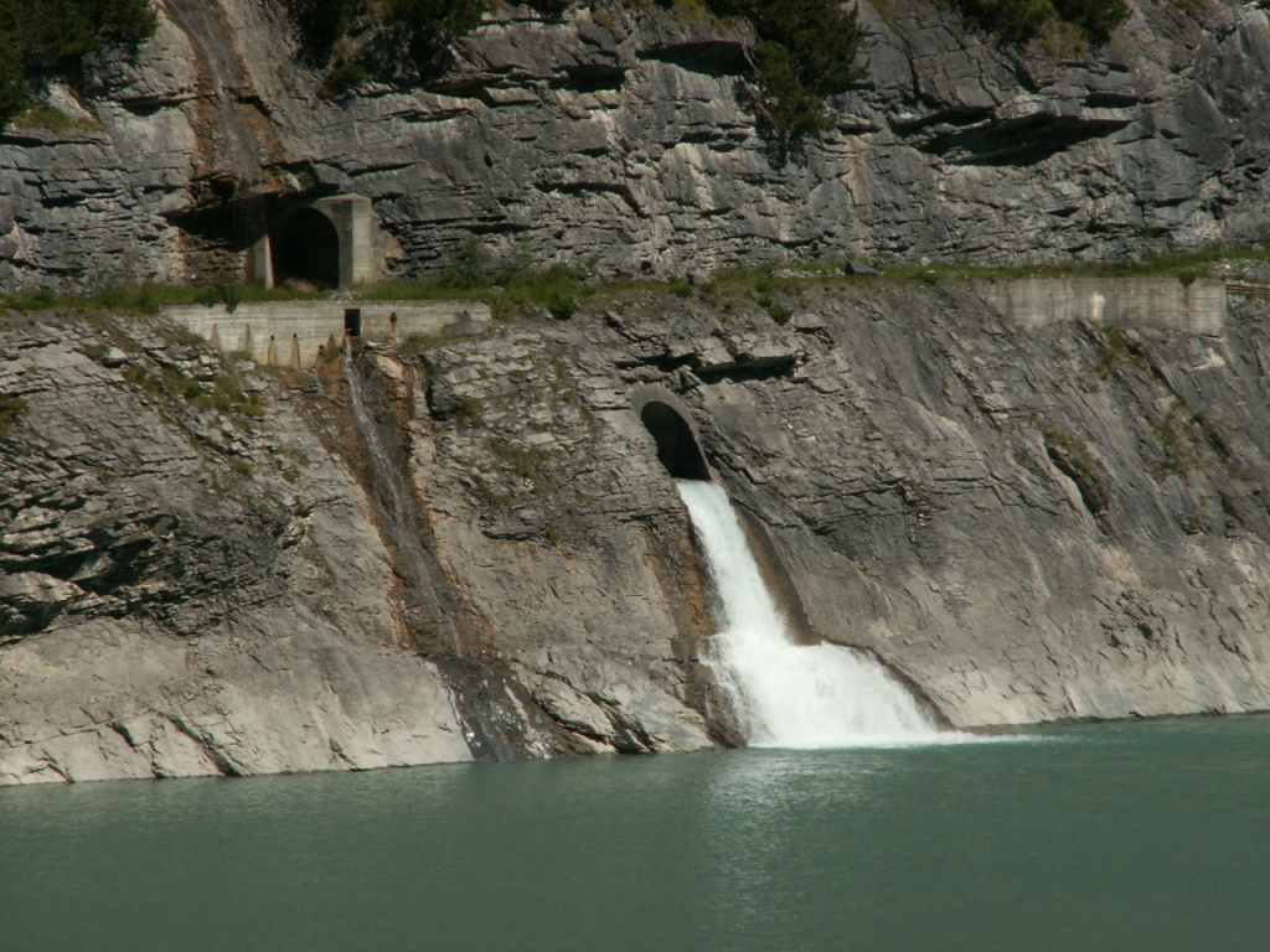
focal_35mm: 249
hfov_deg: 8.0
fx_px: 9135
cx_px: 635
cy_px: 476
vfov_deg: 6.0
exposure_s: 1/250
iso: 50
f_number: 8
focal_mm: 40.71
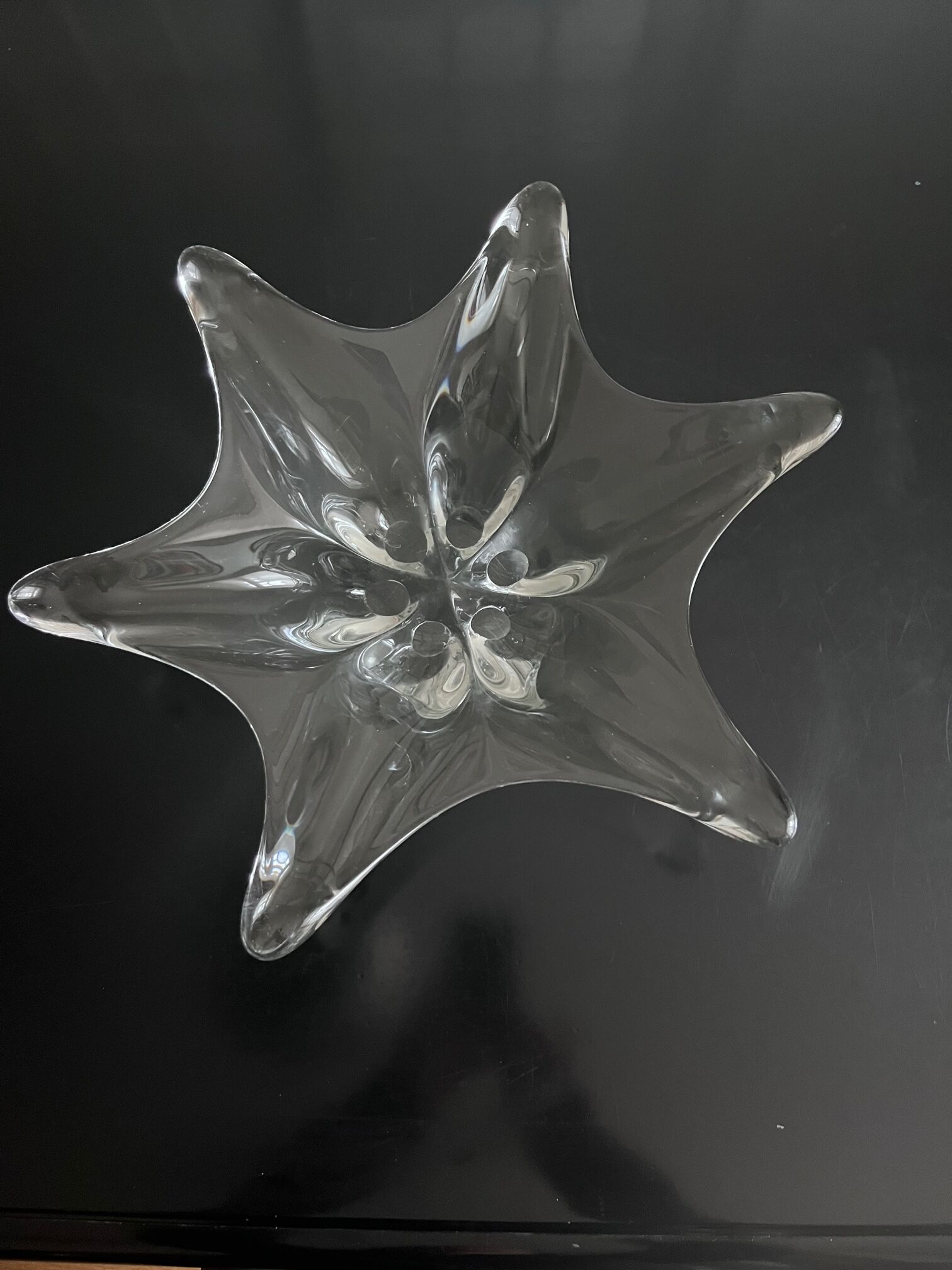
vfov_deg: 67.3
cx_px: 476
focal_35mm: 26
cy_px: 635
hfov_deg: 53.1
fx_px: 953
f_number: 1.6
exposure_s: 1/30
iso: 800
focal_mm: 5.1
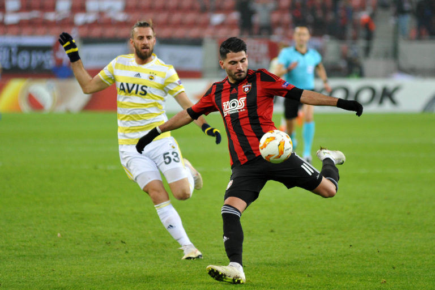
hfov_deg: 10.3
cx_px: 218
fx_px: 2416
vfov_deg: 6.9
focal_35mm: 200
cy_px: 145
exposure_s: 1/1000
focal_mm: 200
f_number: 3.2
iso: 1600
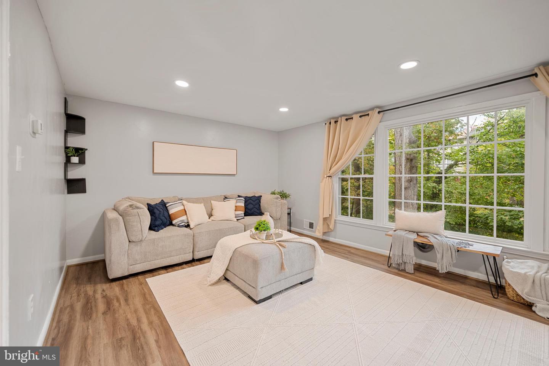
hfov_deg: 104.2
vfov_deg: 81.2
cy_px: 183
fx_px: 214
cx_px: 274
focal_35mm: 14
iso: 100
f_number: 4
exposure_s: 1/10
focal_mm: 14
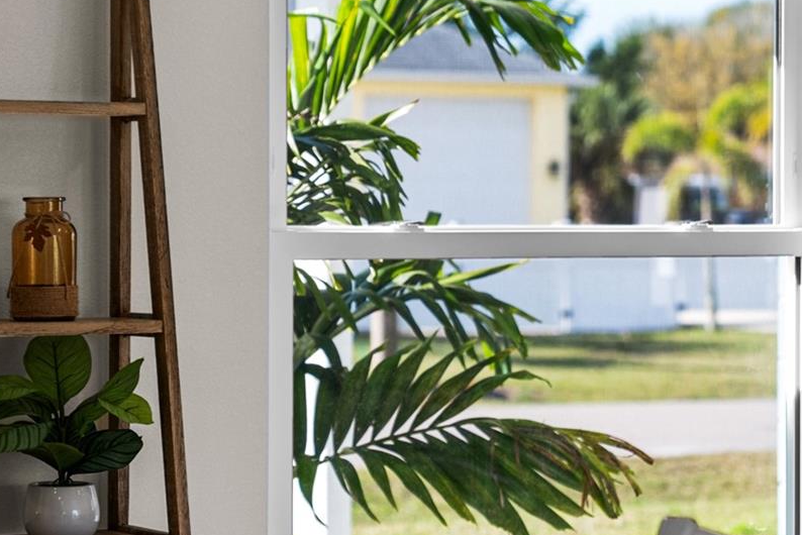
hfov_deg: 14.5
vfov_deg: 9.7
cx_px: 455
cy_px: 282
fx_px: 3142
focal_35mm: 141
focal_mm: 70
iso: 400
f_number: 3.2
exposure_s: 1/640
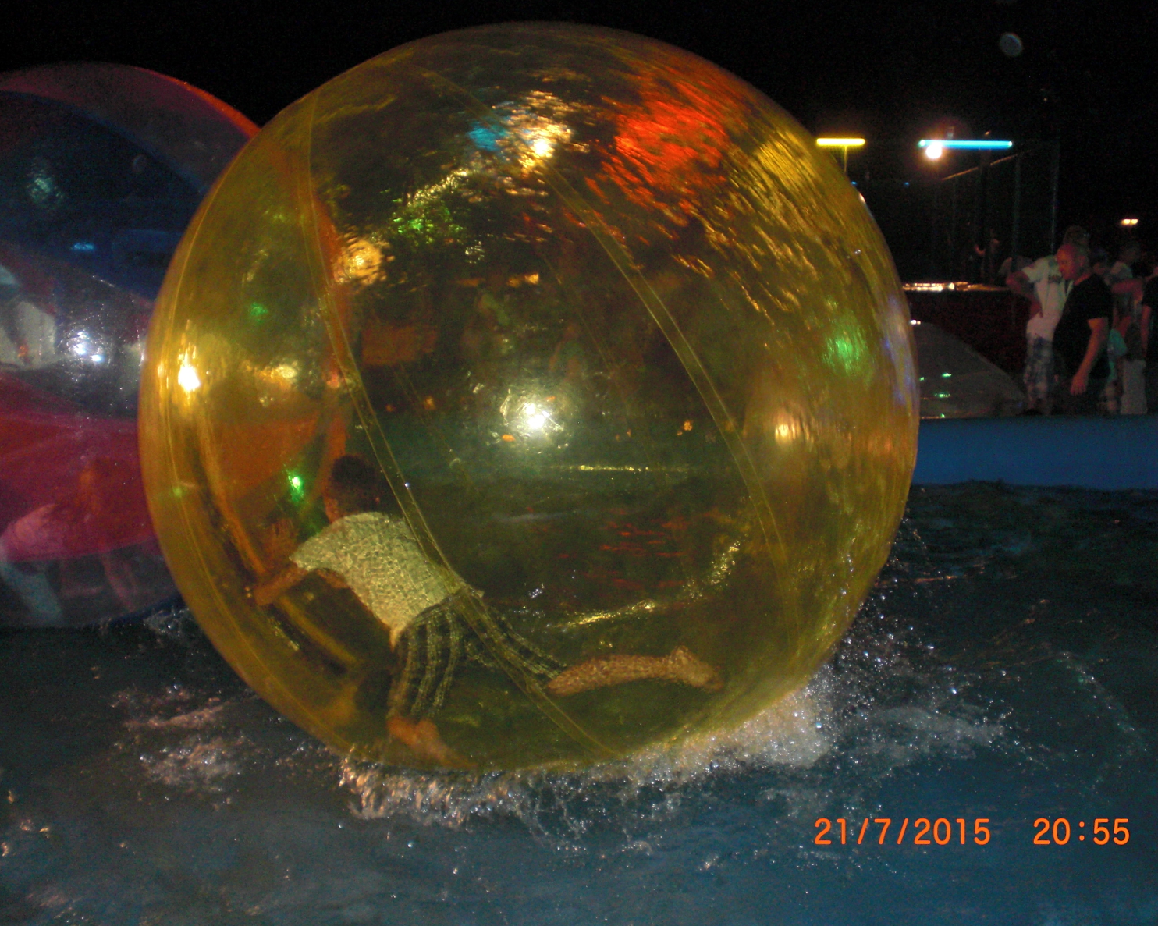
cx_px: 582
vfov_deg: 37.3
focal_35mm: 40
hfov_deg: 45.8
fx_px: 1371
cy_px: 460
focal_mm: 6.3
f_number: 3.1
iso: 200
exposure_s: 1/60
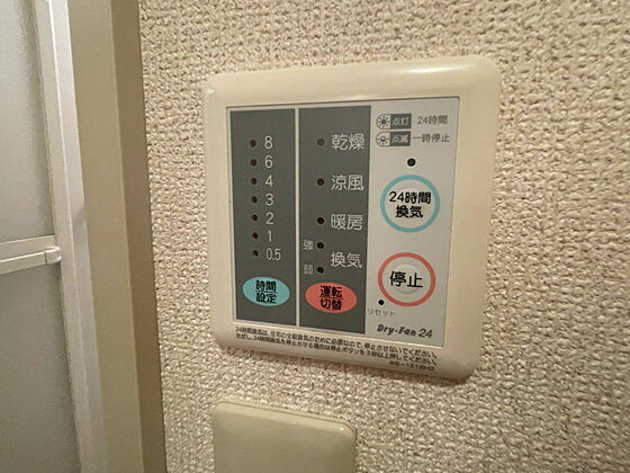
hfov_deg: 94.4
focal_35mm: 16
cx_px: 333
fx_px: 291
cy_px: 216
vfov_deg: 77.9
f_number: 2.4
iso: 640
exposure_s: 1/60
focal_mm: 1.55
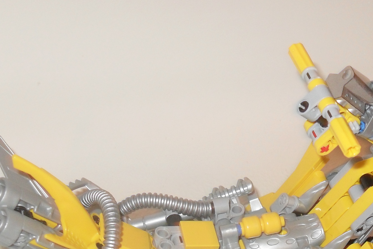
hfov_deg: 26.5
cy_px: 259
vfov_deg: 17.7
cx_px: 302
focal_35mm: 75
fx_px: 777
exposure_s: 1/45
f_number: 2.8
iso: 200
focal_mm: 6.2
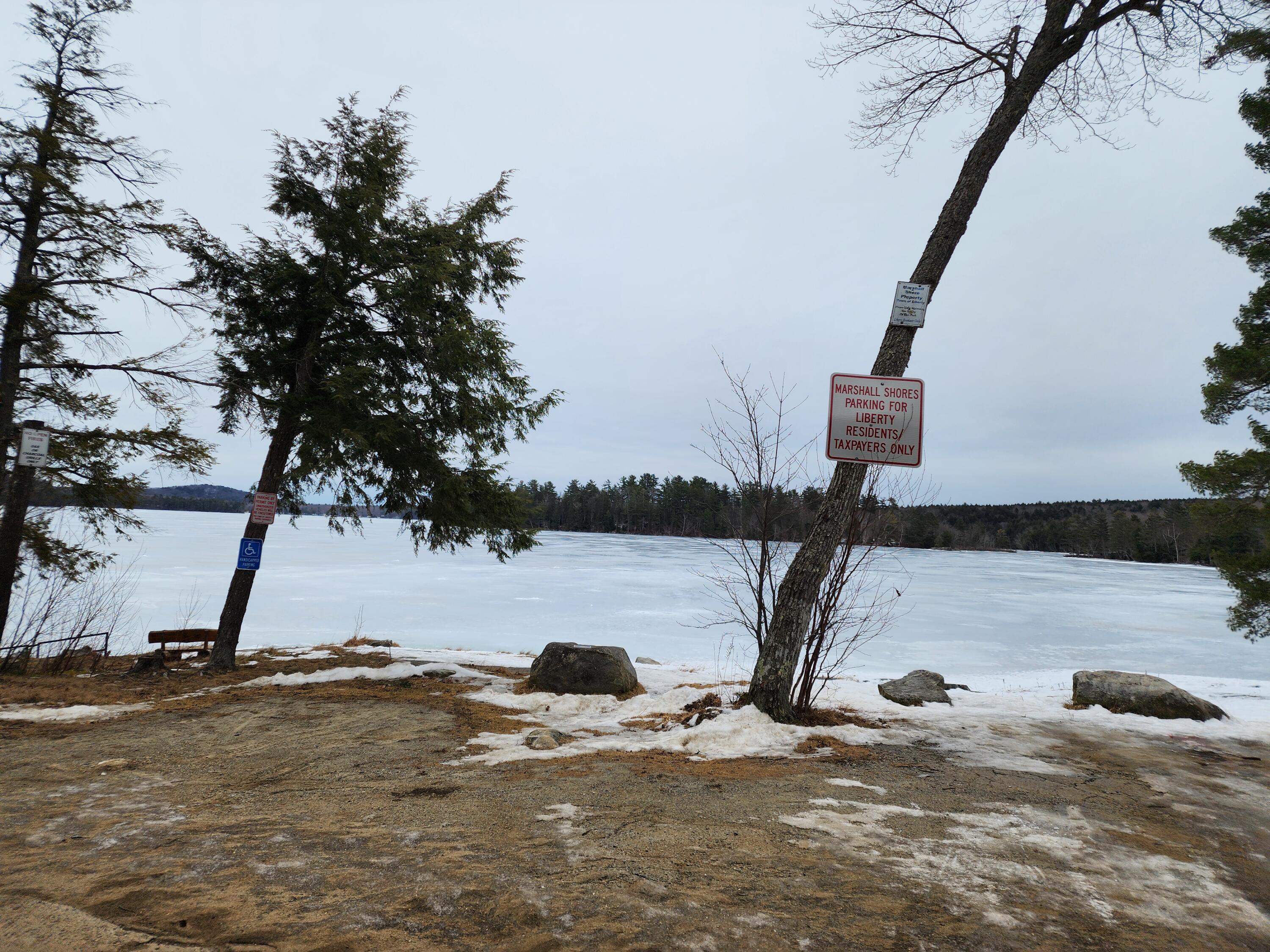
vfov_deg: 58.9
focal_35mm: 23
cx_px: 635
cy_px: 476
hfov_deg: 73.9
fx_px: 844
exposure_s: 1/382
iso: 12
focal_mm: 6.4
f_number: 1.8
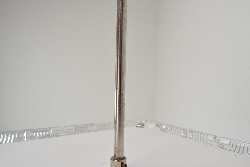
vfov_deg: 43.7
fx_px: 208
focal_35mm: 30
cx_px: 125
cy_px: 84
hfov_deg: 61.9
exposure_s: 1/250
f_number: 8
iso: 1600
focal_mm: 20
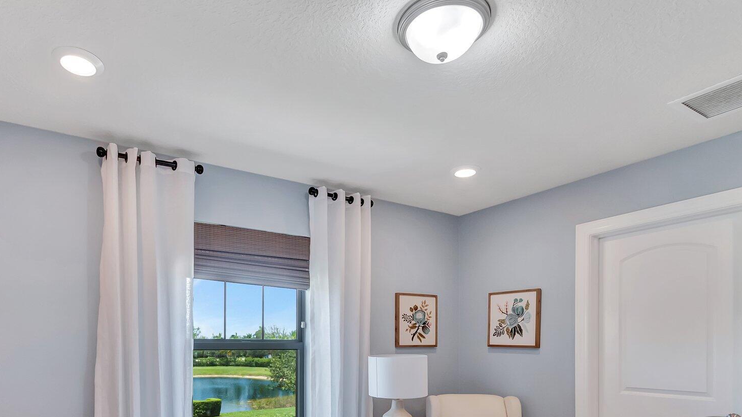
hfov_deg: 80.5
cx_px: 307
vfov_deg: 48.1
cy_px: 344
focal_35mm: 22
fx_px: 433
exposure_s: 1/40
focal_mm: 10
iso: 640
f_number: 8
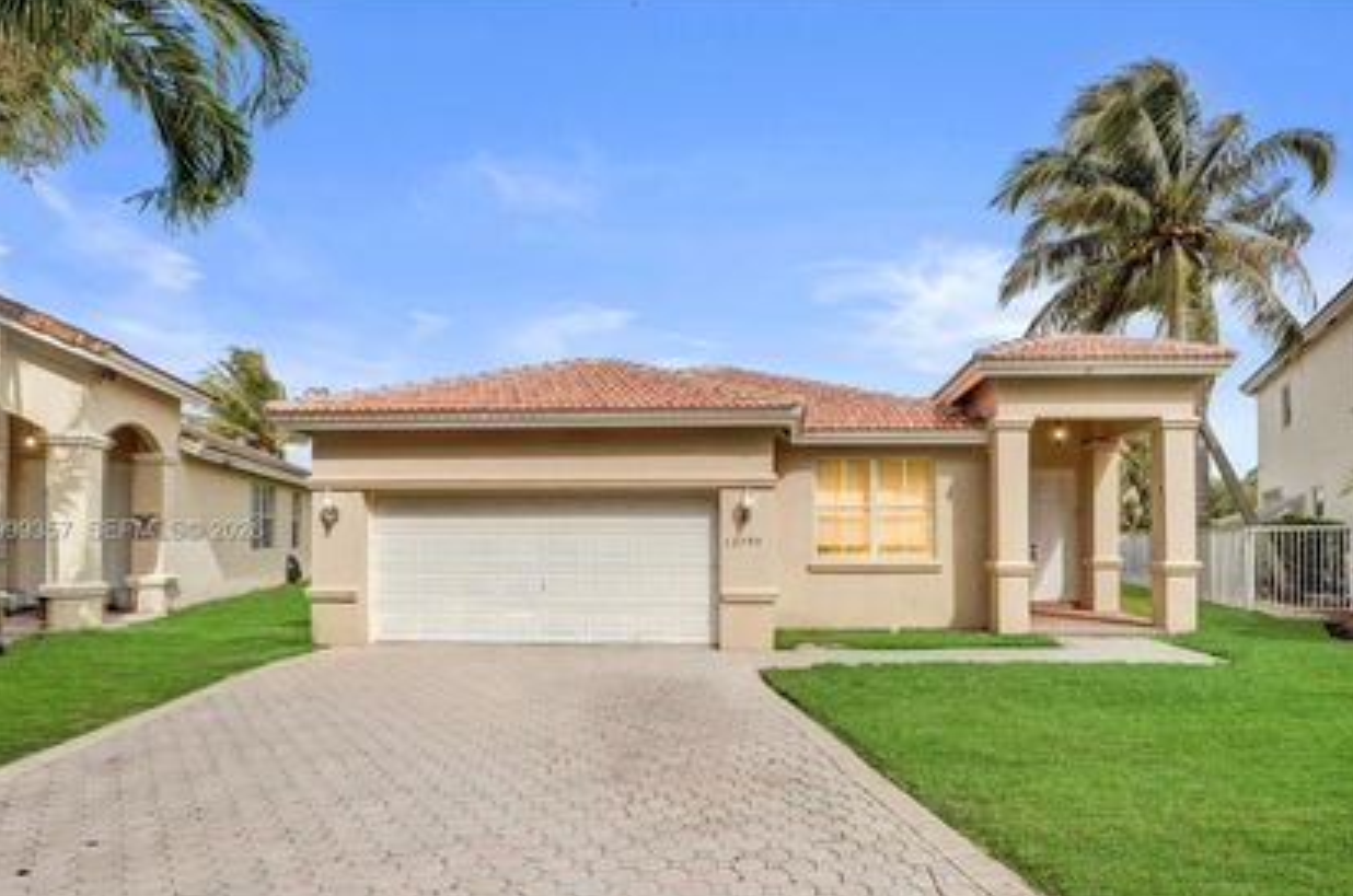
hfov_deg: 92.9
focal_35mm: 17
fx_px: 638
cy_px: 532
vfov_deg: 69.6
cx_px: 765
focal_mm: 14
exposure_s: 1/500
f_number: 18
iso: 1250
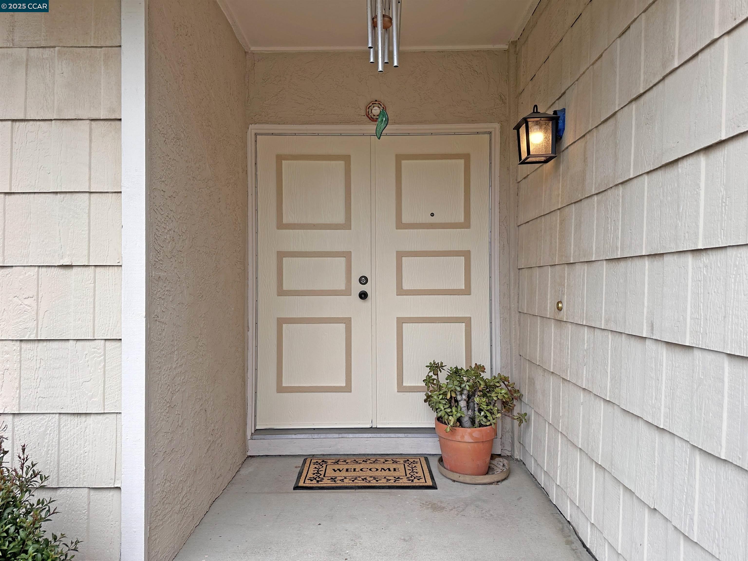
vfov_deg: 56.8
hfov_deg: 71.6
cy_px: 280
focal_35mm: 24
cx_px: 374
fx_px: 519
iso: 80
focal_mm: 6.86
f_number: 1.78
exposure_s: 1/623
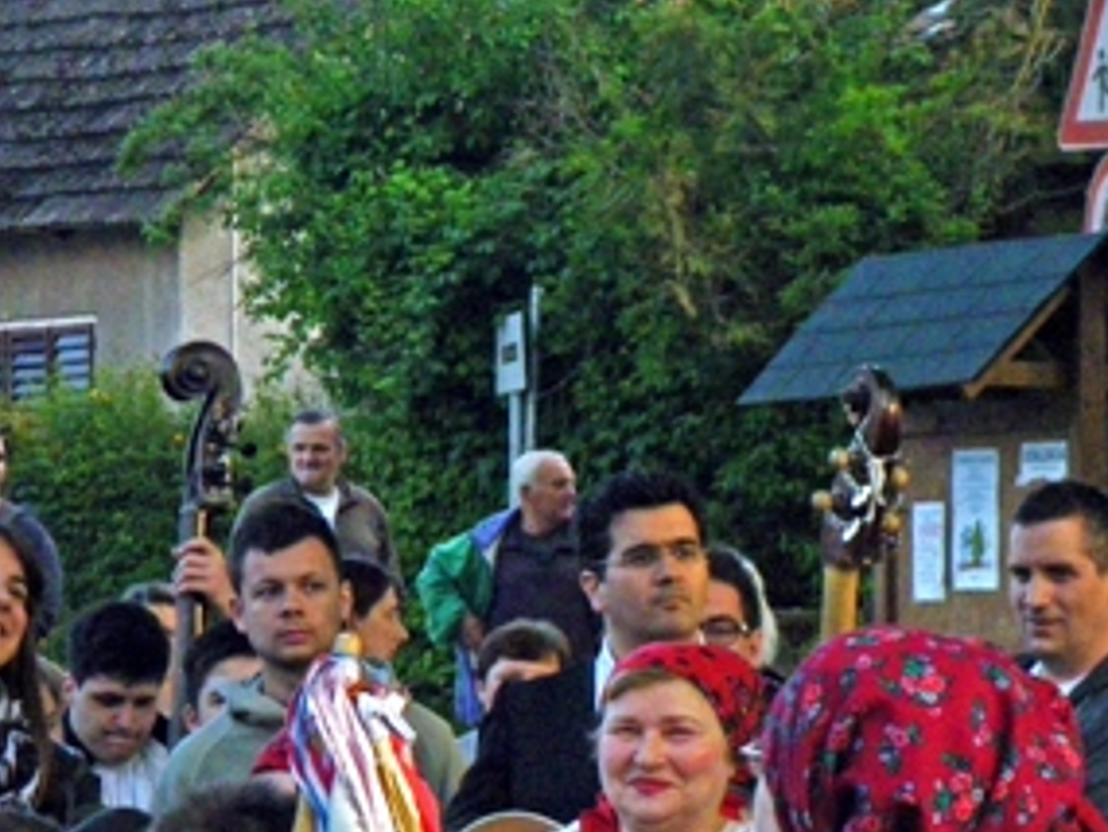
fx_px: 7909
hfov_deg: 8.0
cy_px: 894
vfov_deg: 6.0
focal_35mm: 247
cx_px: 863
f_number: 5.8
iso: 640
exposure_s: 1/125
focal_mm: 19.6
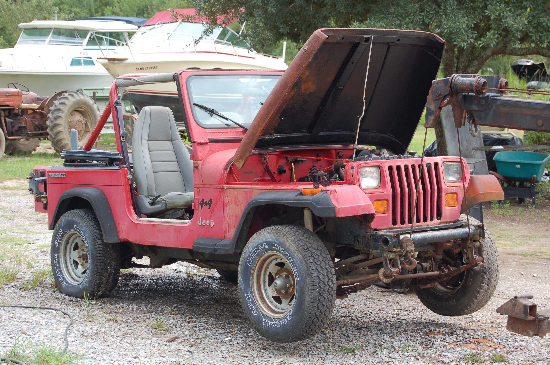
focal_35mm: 82
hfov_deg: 24.6
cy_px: 182
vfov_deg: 16.5
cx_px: 275
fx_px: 1259
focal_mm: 55
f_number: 5.6
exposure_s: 1/125
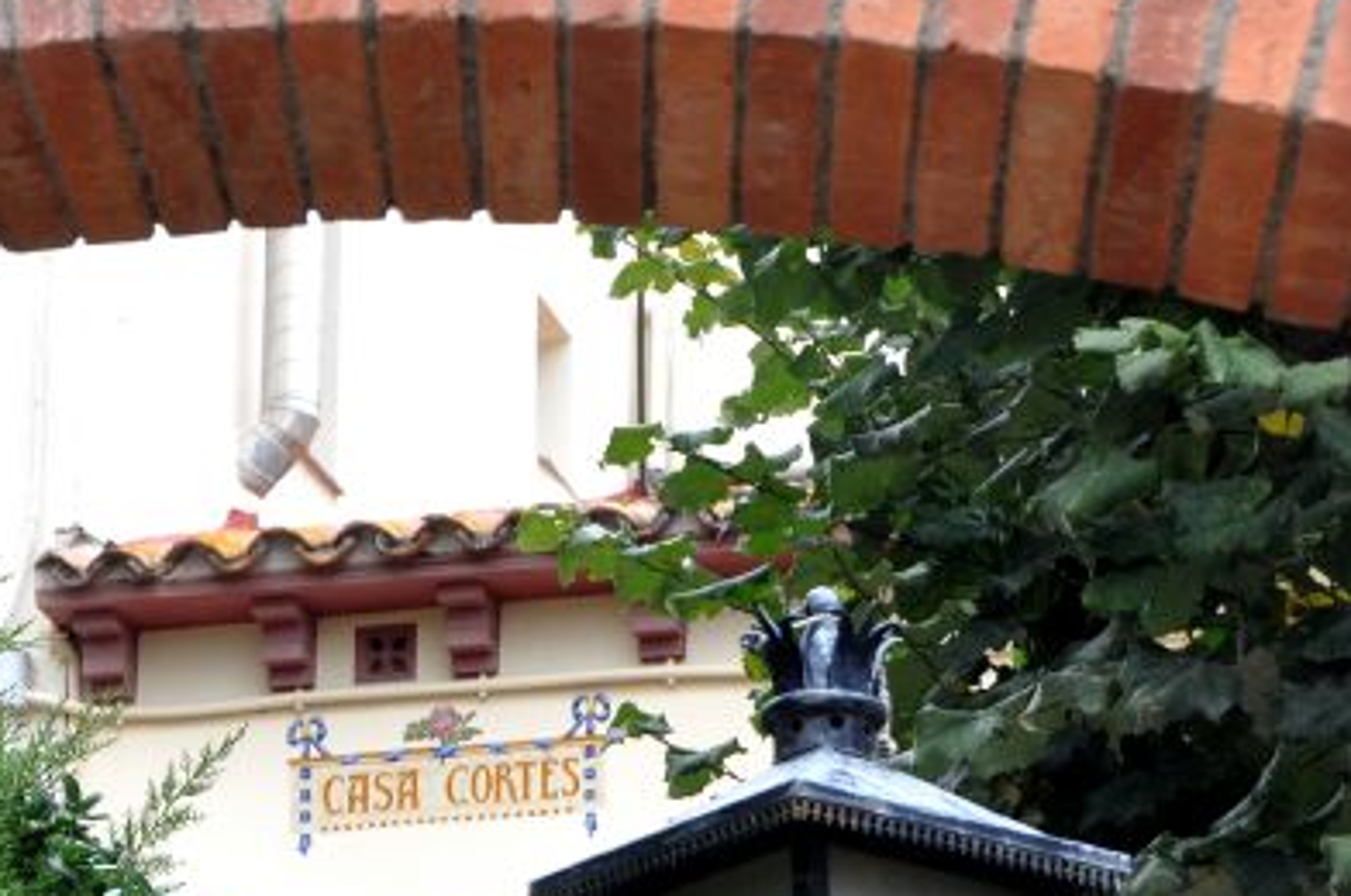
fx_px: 5283
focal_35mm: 141
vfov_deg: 9.6
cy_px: 844
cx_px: 365
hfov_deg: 14.5
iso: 500
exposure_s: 1/125
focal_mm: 36
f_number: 5.6
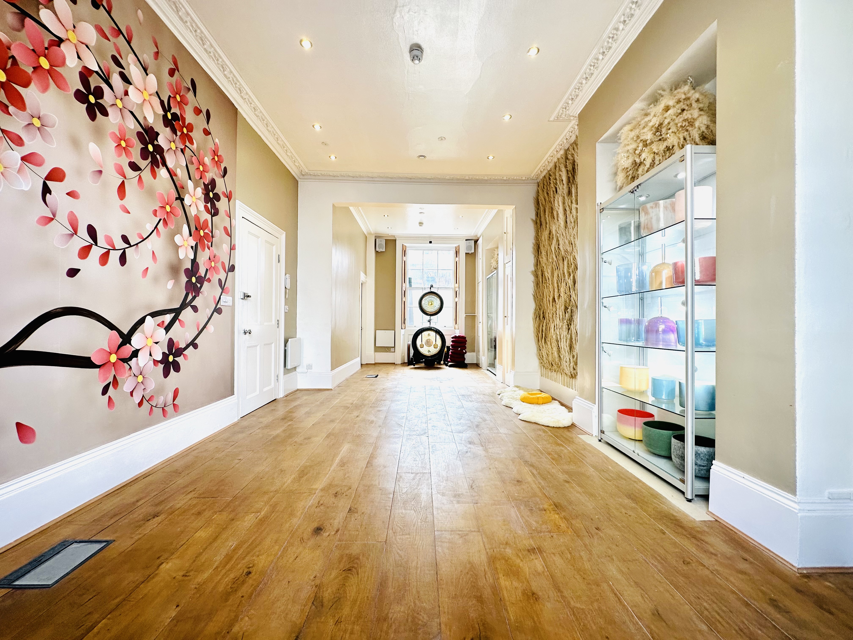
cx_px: 426
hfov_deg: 102.1
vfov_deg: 85.7
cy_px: 320
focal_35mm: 14
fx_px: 345
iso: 40
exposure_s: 1/121
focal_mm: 2.22
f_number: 2.2
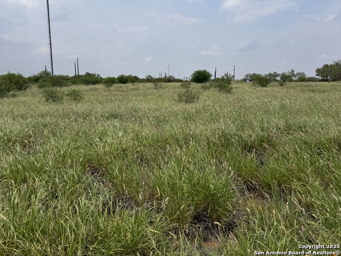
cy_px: 128
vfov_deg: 56.8
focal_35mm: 24
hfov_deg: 71.6
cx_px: 170
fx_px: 236
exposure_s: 1/9009
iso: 80
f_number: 1.78
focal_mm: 6.76
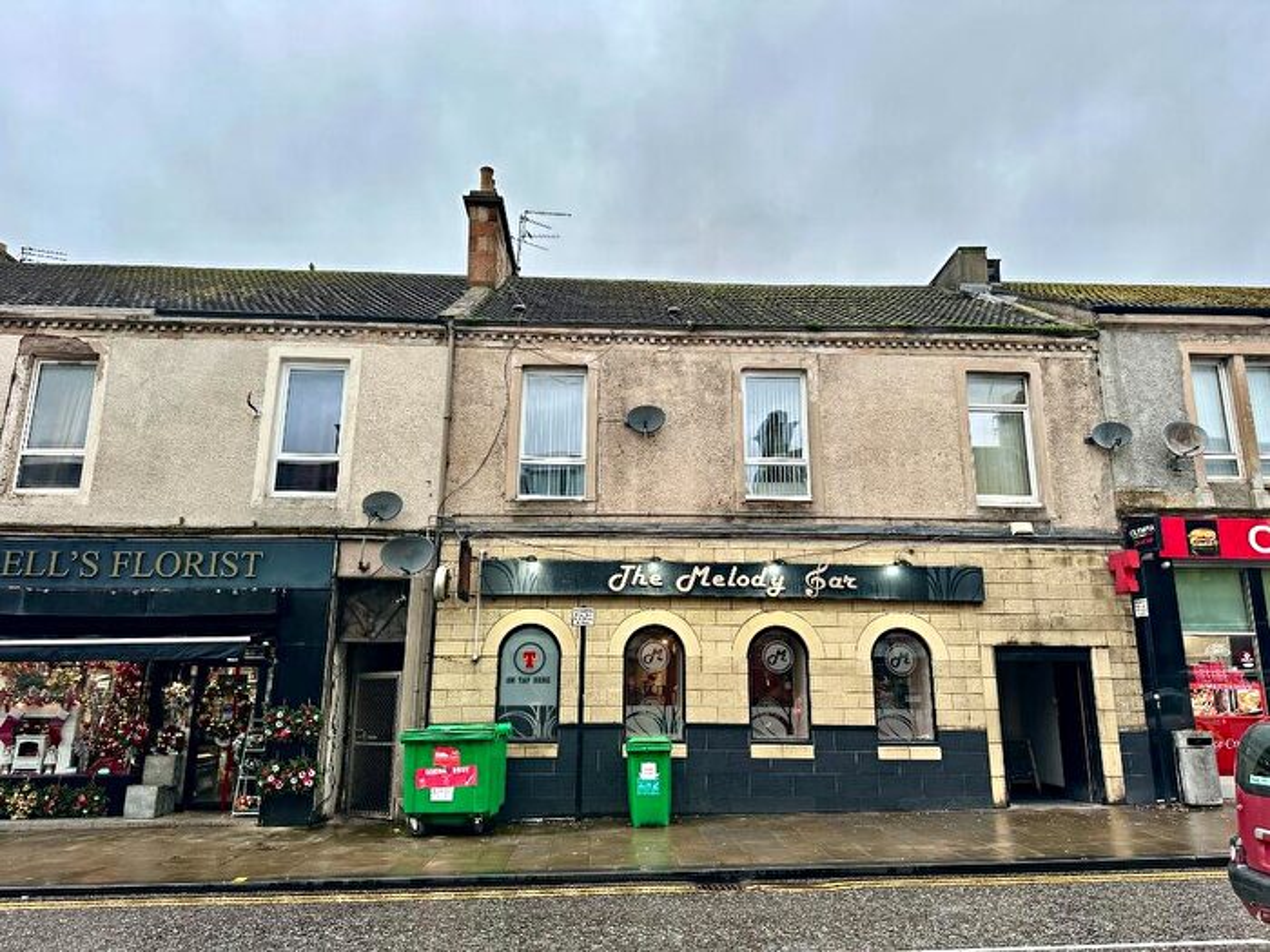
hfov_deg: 71.6
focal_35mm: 24
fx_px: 881
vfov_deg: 56.8
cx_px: 635
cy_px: 476
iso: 80
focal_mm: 6.86
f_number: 1.78
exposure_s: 1/262
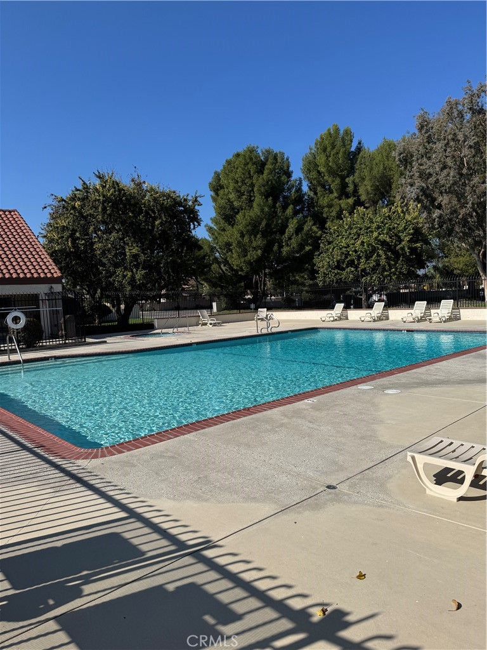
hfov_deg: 56.8
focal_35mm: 24
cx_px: 244
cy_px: 325
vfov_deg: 71.6
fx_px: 450
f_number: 1.78
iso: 80
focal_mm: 6.76
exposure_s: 1/7092
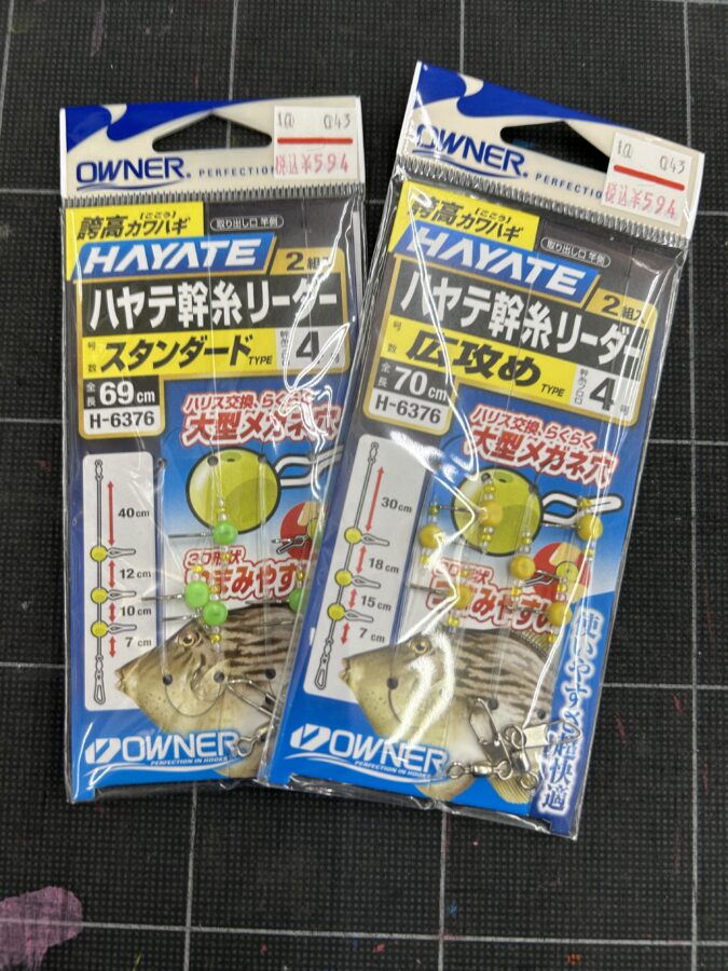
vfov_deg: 67.3
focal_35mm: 26
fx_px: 729
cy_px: 486
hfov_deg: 53.1
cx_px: 364
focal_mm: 5.7
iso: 80
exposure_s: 1/50
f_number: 1.5
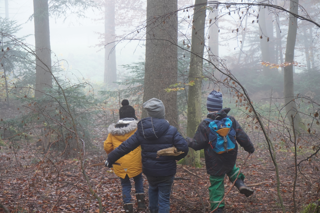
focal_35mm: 75
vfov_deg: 18.2
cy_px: 106
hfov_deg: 27.0
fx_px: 667
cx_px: 160
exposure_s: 1/80
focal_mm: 50
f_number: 5.6
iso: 640
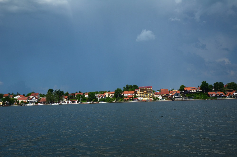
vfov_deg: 36.7
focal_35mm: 36
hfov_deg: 53.2
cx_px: 118
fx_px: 236
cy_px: 78
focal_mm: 24
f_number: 4
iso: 250
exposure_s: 1/8000
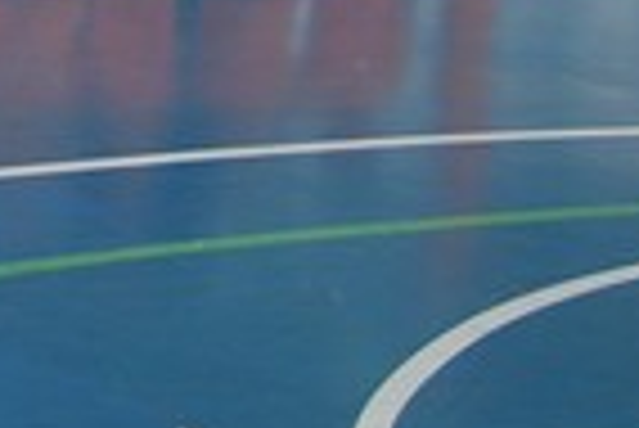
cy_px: -430
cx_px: -878
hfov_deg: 11.3
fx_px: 2701
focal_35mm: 152
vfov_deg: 8.6
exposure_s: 1/60
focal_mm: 18
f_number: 4
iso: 200
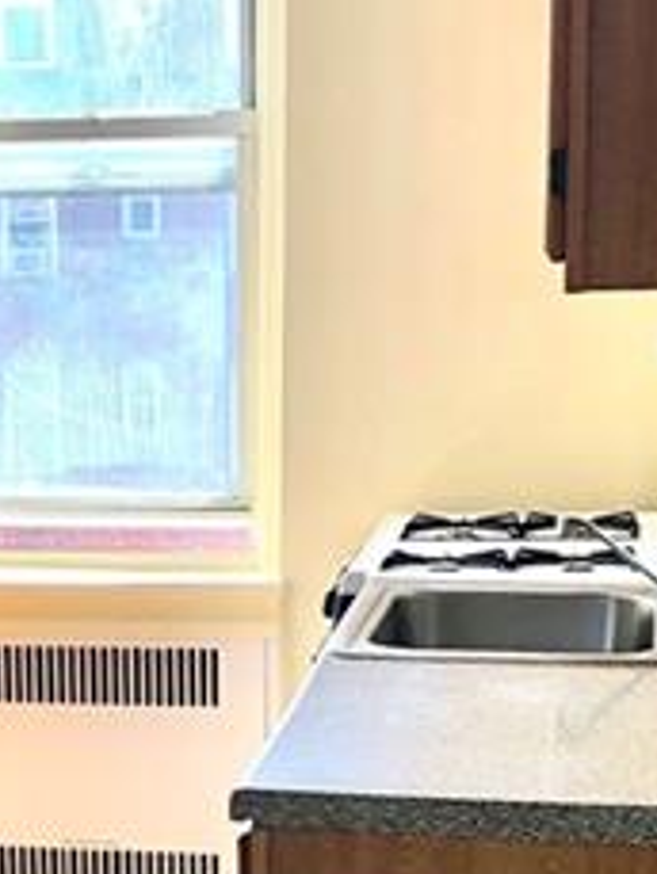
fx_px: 2377
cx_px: 80
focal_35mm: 94
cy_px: 821
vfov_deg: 20.4
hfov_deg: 15.6
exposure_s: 1/120
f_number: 1.8
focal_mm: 3.99
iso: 50
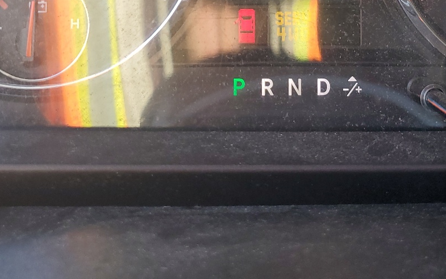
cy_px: -50
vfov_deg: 21.9
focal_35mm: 55
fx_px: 668
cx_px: 265
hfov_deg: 36.8
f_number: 1.5
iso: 67
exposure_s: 1/120
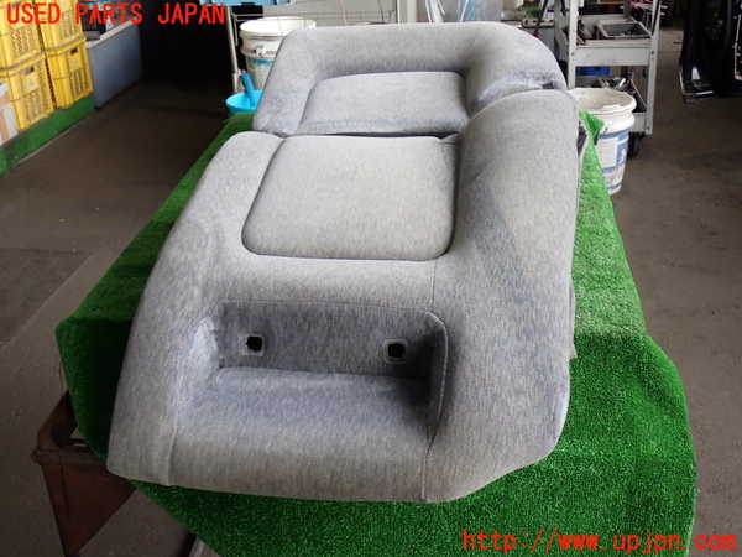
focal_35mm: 41
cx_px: 371
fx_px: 879
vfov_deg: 35.1
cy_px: 278
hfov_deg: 45.8
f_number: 2.8
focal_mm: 7.31
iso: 200
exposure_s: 1/80
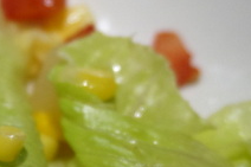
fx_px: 885
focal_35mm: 127
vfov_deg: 10.7
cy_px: 178
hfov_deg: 15.6
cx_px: -49
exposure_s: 1/60
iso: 800
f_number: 4.5
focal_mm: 28
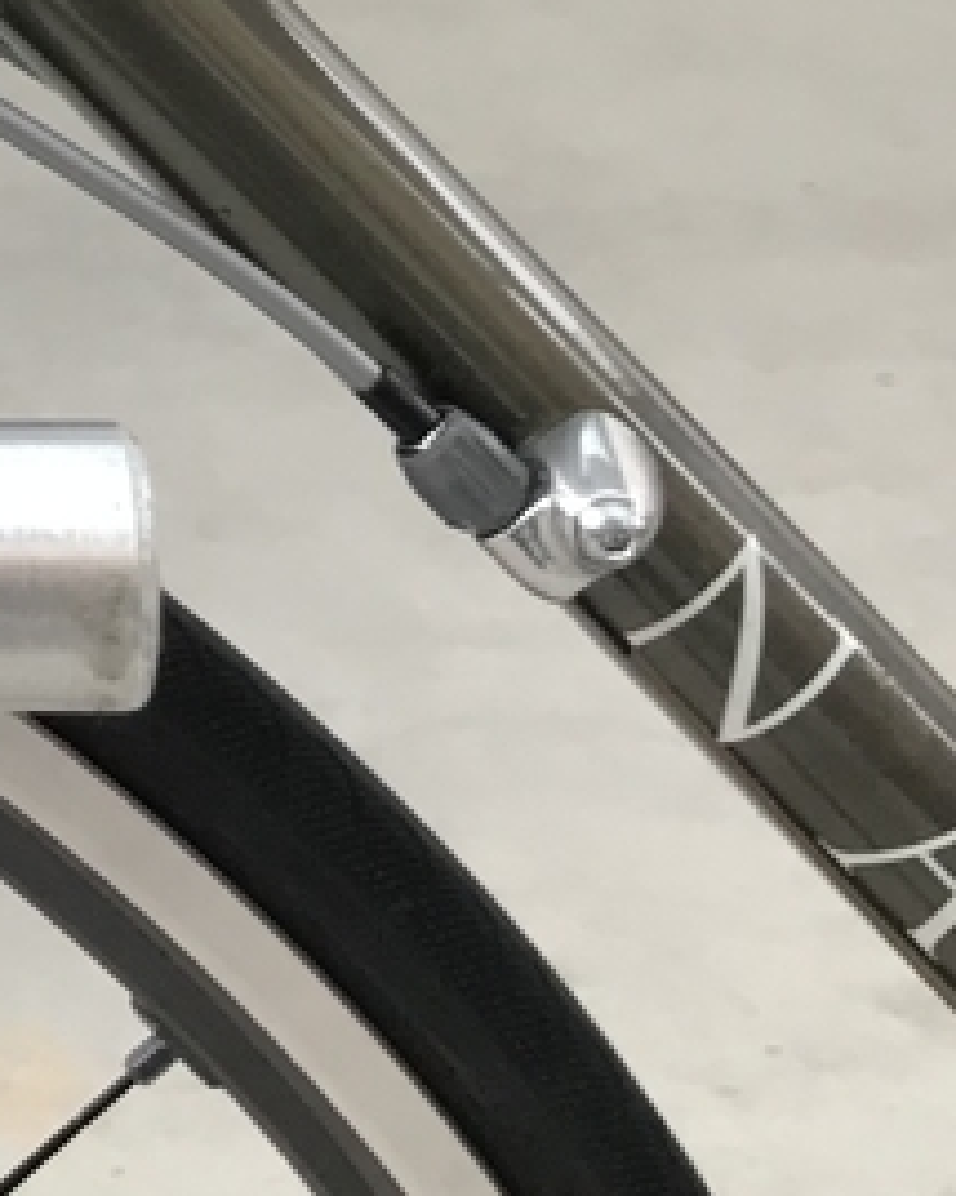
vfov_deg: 15.4
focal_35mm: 122
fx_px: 4317
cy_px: -84
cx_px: -1036
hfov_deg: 11.3
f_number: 1.8
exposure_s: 1/120
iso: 40
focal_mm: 3.99
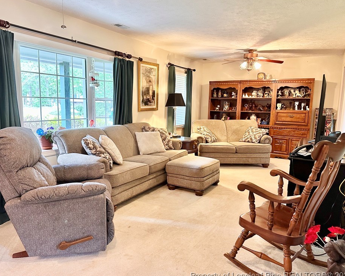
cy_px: 140
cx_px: 163
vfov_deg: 54.9
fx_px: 265
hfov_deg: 66.0
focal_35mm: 26
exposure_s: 1/60
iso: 250
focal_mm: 6.86
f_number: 1.78
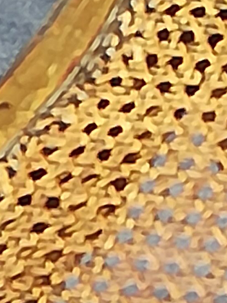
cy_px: 293
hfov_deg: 3.4
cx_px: 336
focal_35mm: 442
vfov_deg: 4.5
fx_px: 3867
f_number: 2.2
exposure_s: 1/283
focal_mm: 3.81
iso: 50
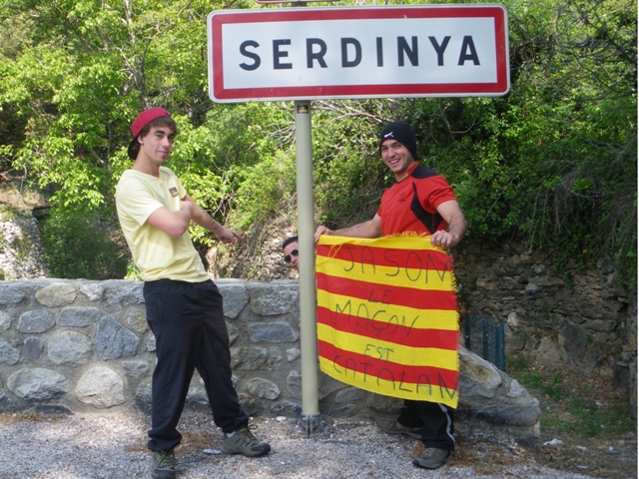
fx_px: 665
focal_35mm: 36
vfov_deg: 39.7
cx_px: 320
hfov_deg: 51.4
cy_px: 240
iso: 64
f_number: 3.5
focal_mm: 6.3
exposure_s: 1/200
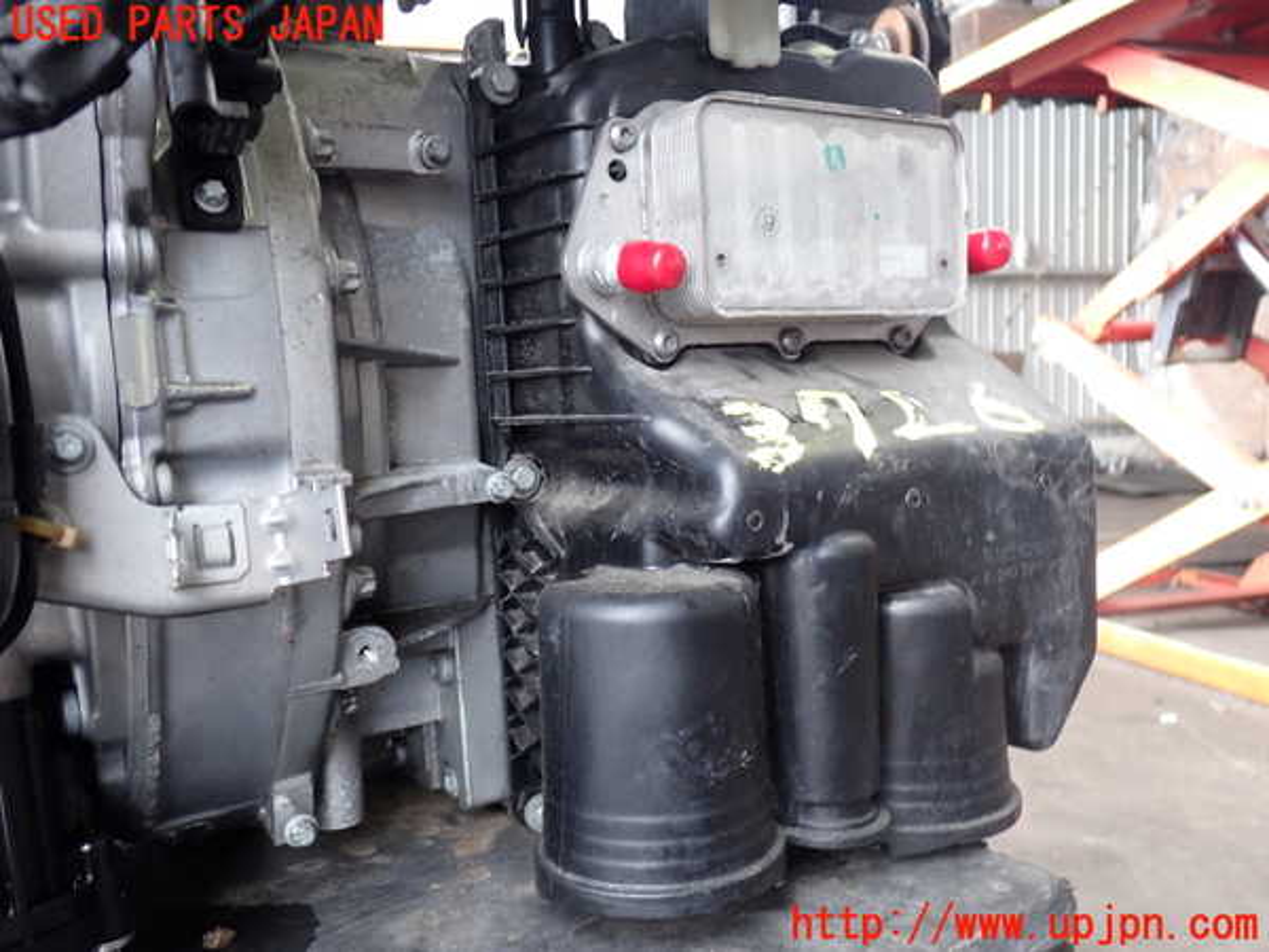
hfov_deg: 60.0
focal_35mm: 30
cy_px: 476
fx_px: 1100
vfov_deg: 46.8
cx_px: 634
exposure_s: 1/50
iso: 200
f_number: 2.3
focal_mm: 5.4
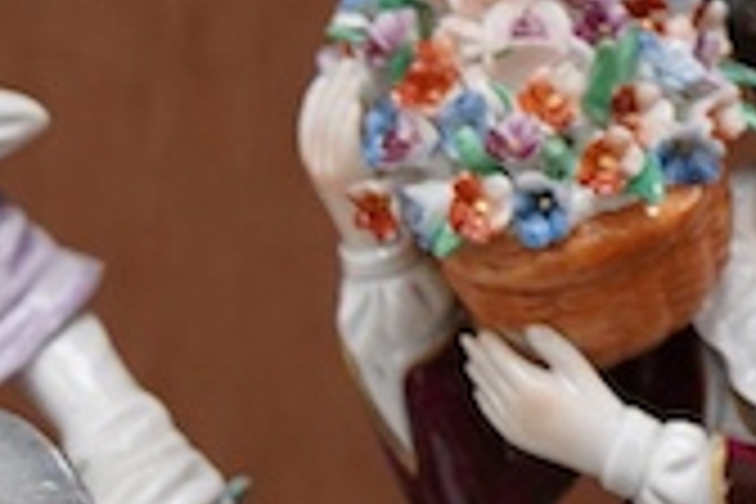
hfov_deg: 8.3
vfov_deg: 5.6
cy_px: 1066
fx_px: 5061
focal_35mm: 241
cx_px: -468
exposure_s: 1/125
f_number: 9
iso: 1250
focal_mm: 30
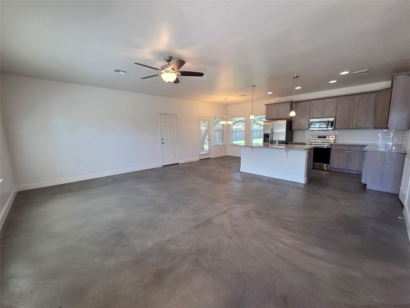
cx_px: 205
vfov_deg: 89.9
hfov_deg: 106.2
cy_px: 154
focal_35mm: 13
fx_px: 154
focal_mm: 2.2
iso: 200
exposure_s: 1/120
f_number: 2.2
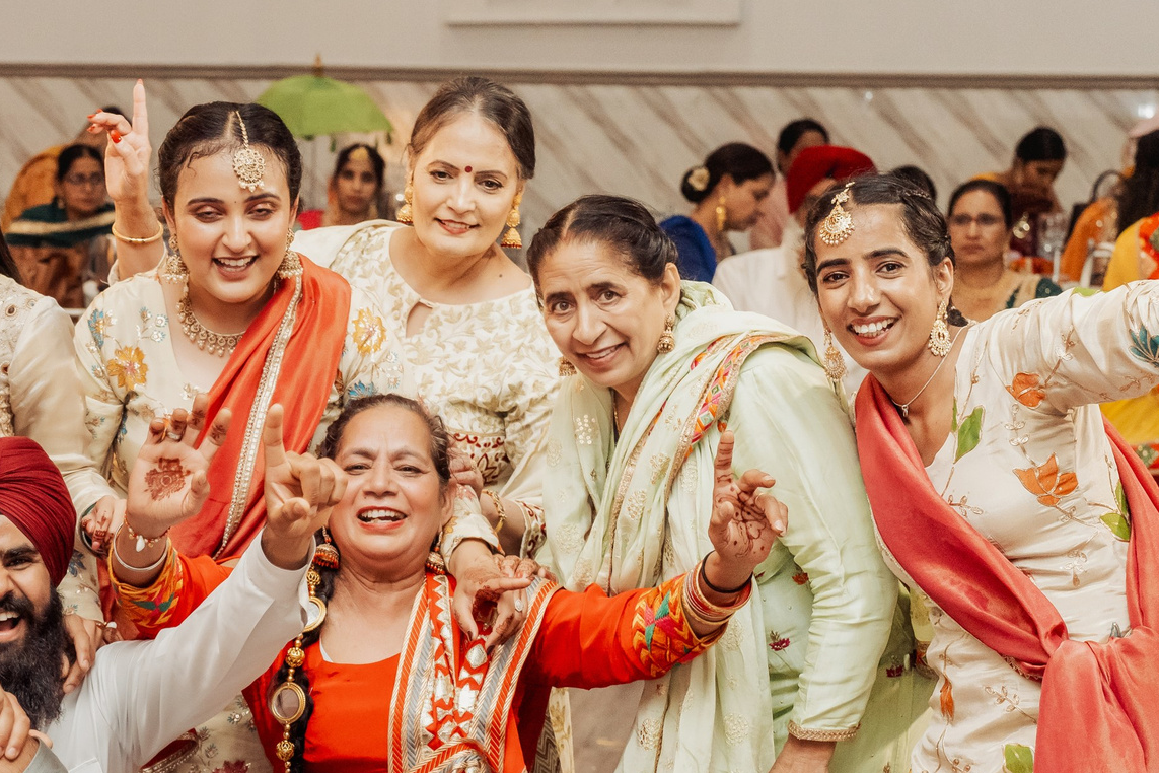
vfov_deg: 12.1
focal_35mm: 112
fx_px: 3605
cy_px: 695
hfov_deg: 17.9
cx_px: 35
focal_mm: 50
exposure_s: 1/200
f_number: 4
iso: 1600
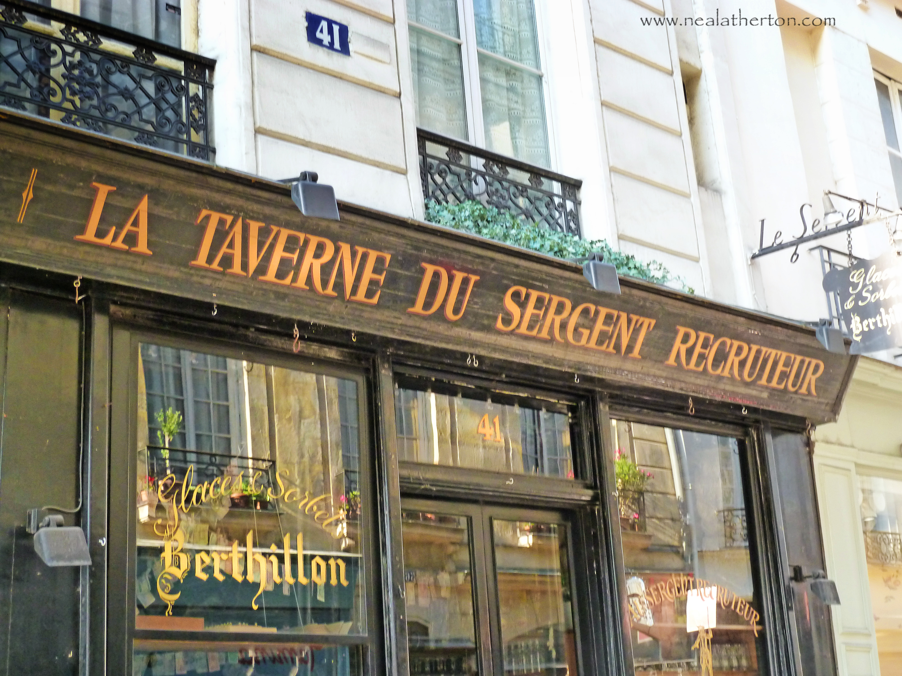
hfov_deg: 34.9
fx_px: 1433
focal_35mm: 55
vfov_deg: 26.6
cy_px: 338
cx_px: 451
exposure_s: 1/40
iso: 250
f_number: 3.9
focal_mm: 9.1
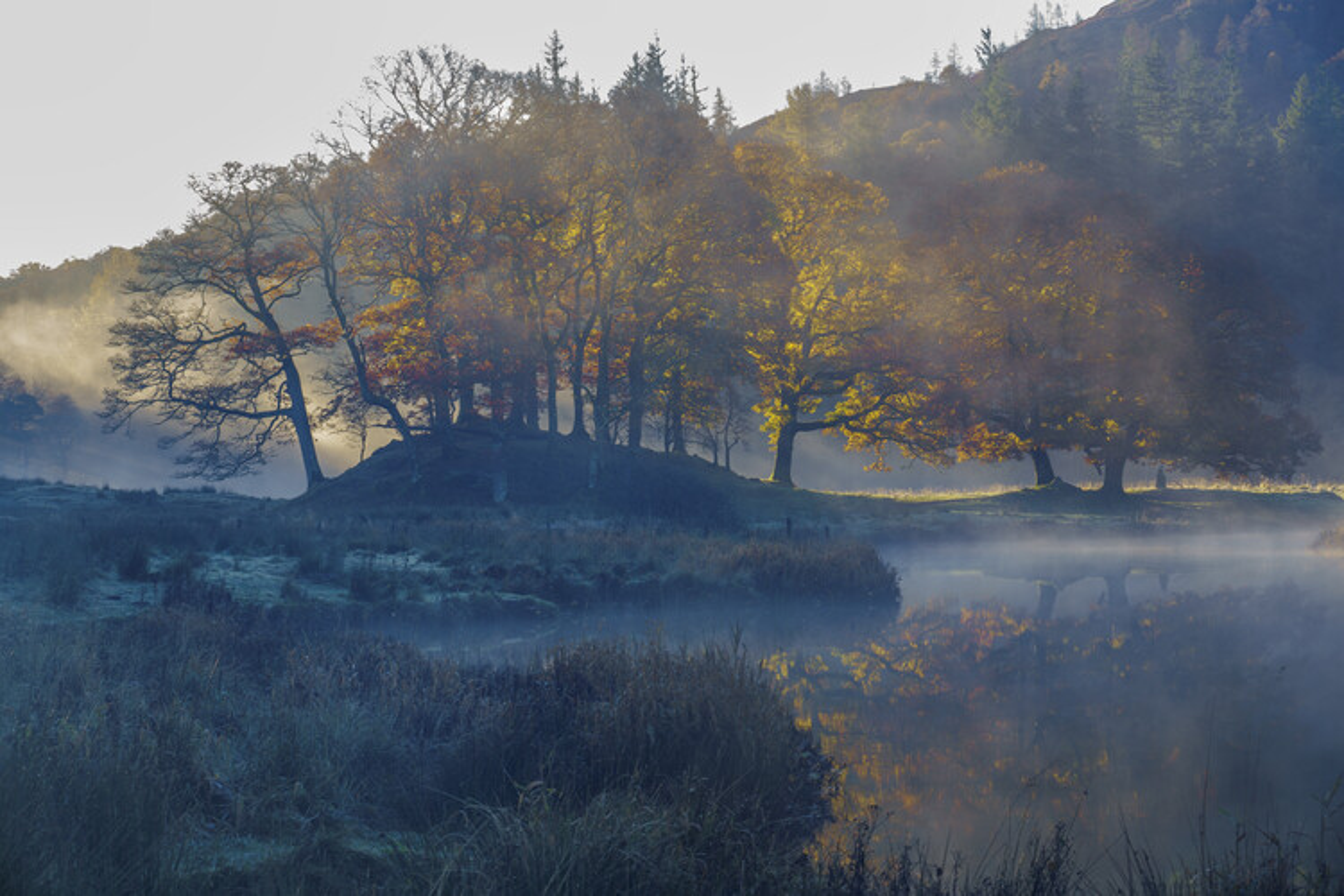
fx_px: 3733
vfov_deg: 13.7
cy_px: 448
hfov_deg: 20.4
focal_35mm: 100
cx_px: 672
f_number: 18
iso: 50
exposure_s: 1/3
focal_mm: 100
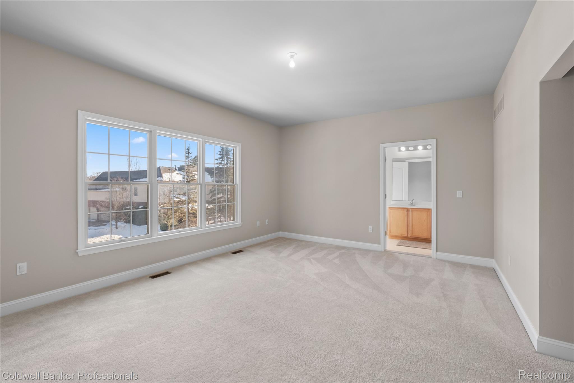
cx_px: 287
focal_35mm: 15
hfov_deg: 100.4
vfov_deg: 77.3
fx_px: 239
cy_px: 192
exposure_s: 1/4
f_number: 7.1
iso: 640
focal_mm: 10
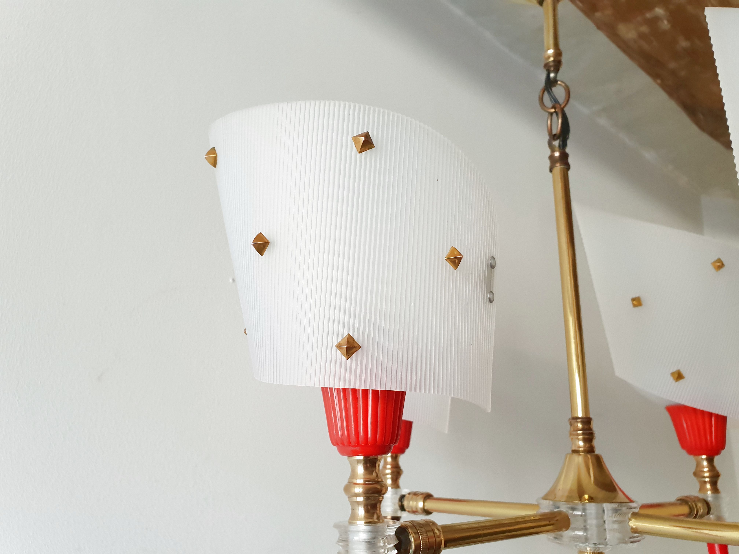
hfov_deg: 67.3
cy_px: 277
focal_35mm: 26
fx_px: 555
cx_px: 370
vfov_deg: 53.1
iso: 250
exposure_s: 1/50
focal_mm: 4.3
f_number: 2.4
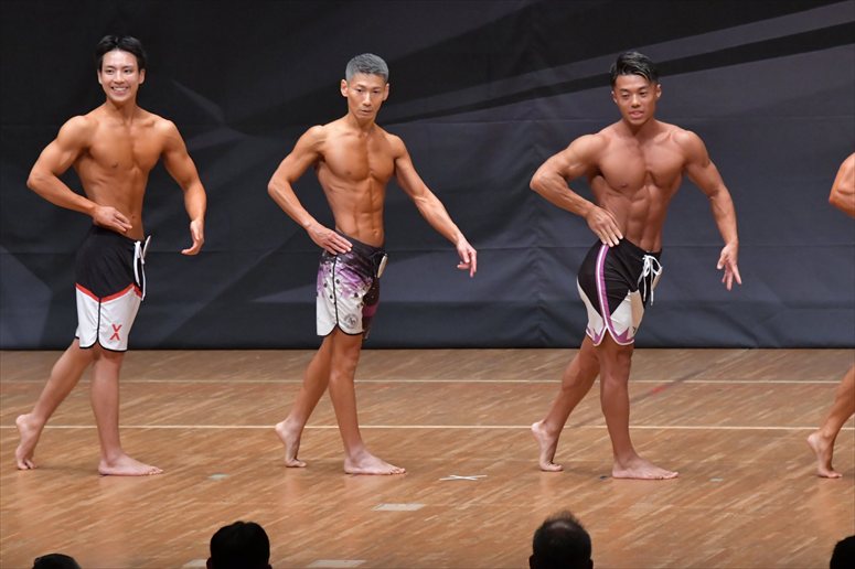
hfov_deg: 8.1
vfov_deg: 5.4
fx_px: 6053
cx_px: 428
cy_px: 284
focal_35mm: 255
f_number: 5.6
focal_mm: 170
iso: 6400
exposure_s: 1/400
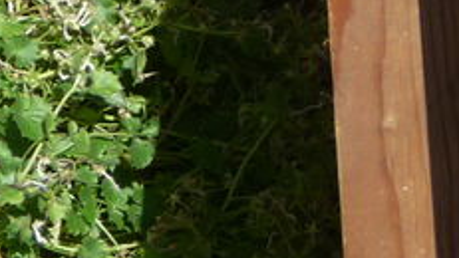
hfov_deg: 8.6
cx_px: 916
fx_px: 2873
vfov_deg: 5.0
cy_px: -373
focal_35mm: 236
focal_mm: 8.5
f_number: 4.2
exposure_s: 1/500
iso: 100
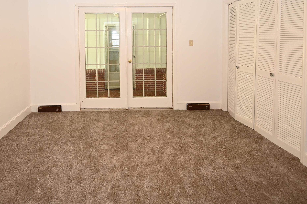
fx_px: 196
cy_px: 43
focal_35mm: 23
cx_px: 119
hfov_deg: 75.1
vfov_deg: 51.9
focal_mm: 14
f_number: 4
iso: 720
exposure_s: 1/60
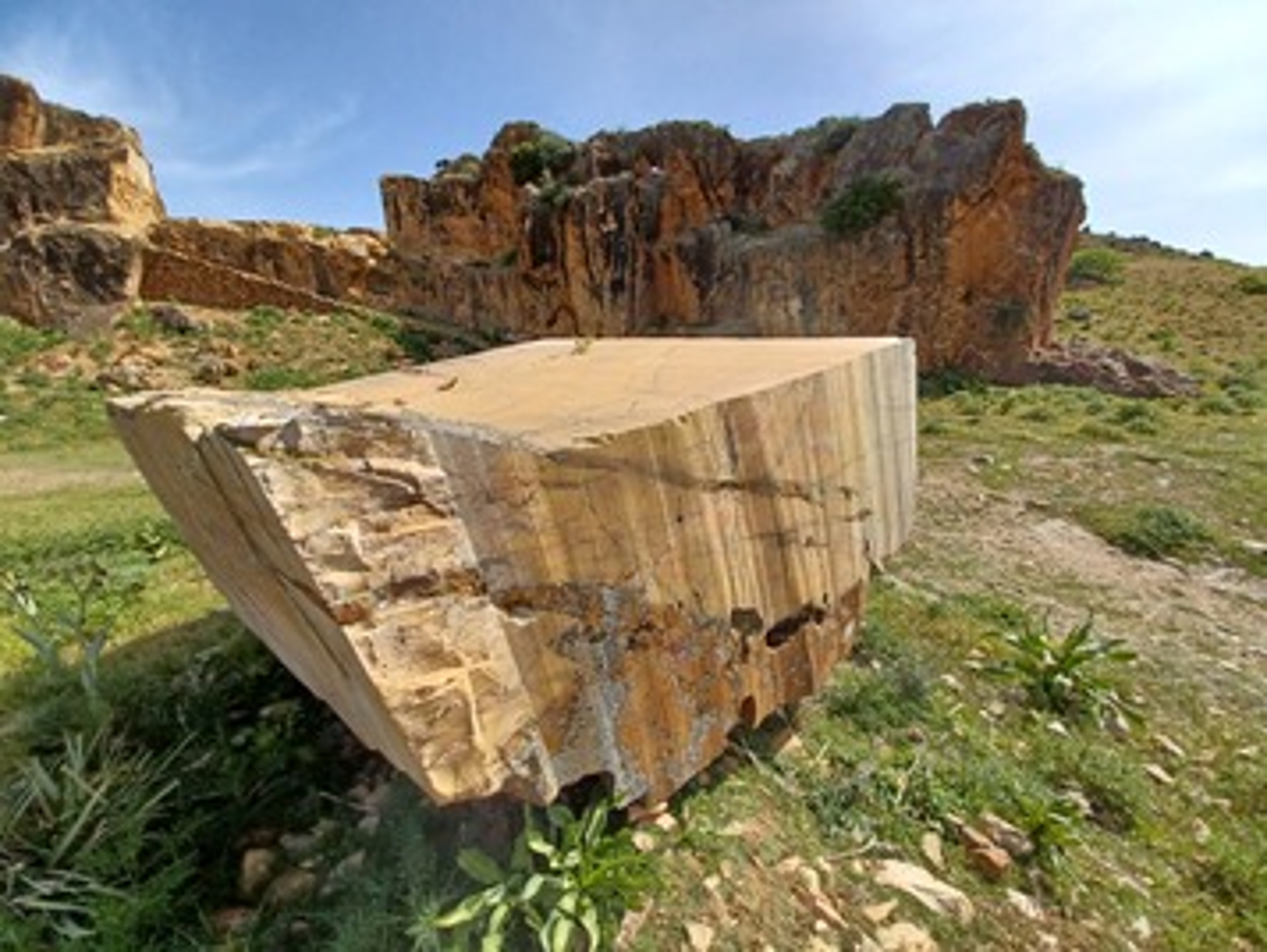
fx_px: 476
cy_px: 476
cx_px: 634
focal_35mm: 13
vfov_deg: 90.0
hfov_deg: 106.2
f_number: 2.2
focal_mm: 1.42
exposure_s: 1/1512
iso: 40
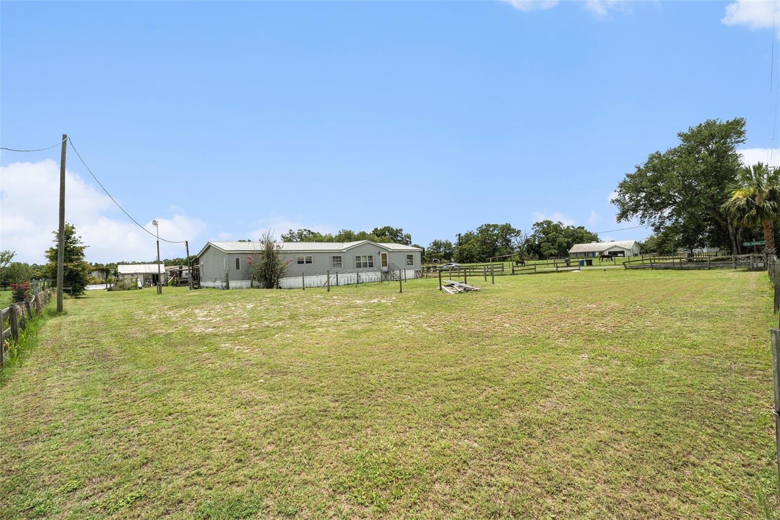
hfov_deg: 96.7
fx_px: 347
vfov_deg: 73.7
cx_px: 390
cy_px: 260
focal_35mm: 16
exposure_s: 1/500
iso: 400
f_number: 7.1
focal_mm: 16
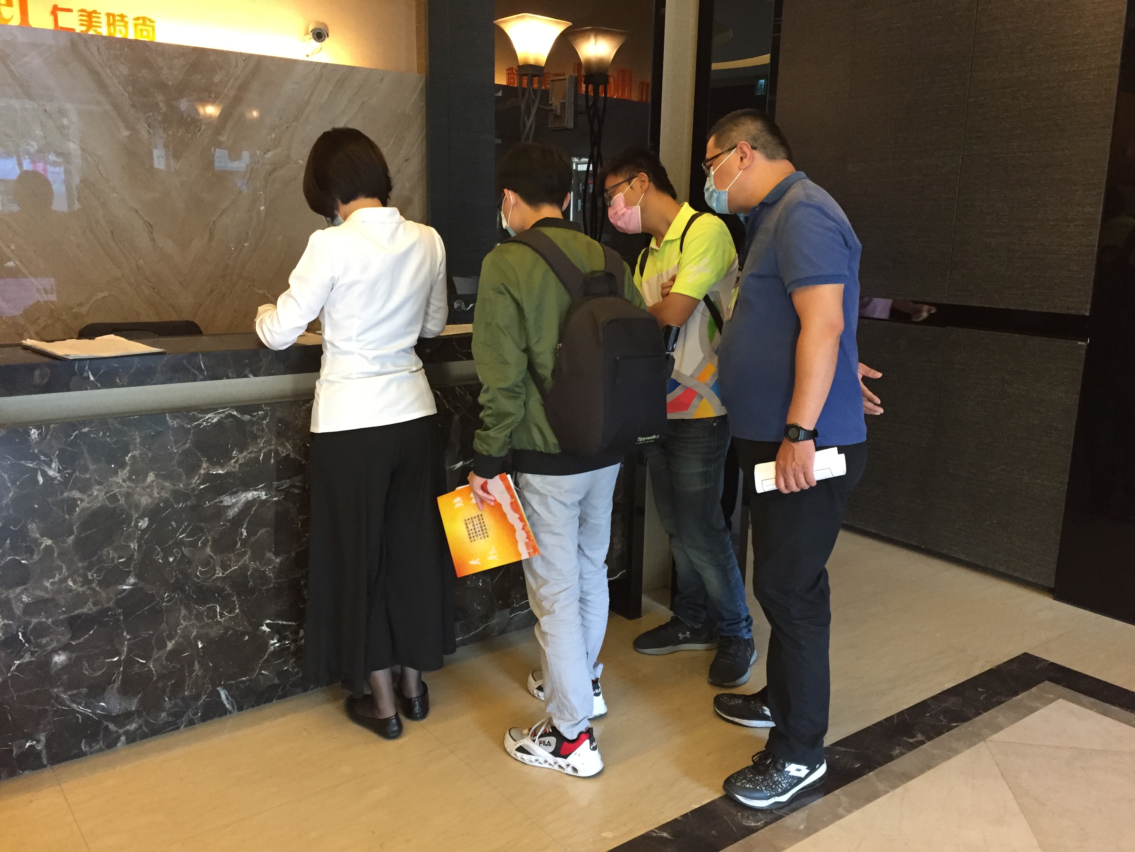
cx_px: 568
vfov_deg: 48.2
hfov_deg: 61.7
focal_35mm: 29
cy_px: 426
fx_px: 951
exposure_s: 1/30
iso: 200
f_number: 2.2
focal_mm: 4.15
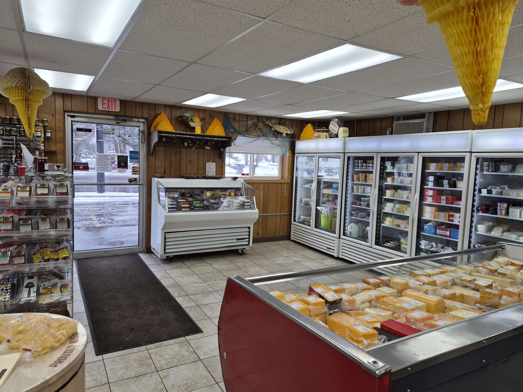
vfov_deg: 58.9
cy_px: 196
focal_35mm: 23
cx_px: 262
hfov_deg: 73.9
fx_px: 347
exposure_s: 1/120
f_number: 1.8
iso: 32
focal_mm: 5.4
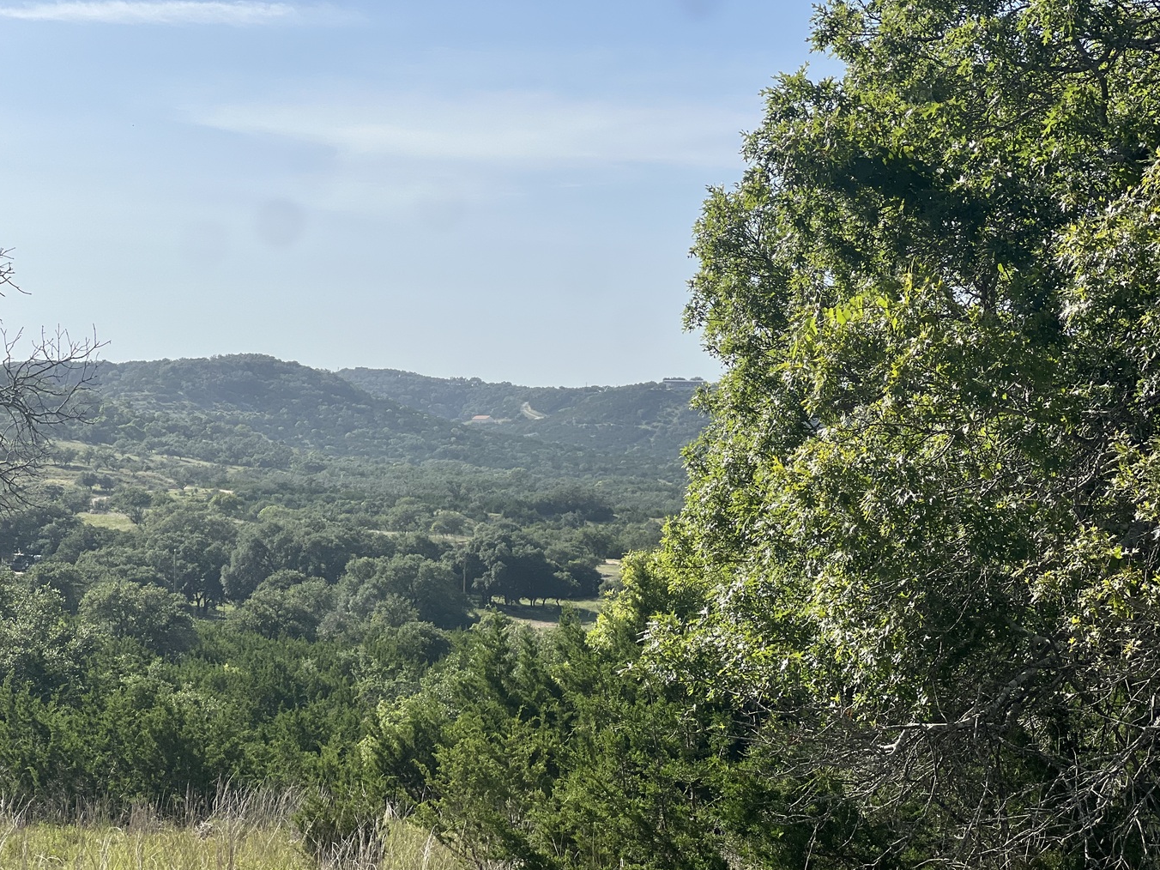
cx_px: 558
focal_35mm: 82
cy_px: 450
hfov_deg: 23.8
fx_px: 2748
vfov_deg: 18.0
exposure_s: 1/874
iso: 32
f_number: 2.8
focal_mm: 9
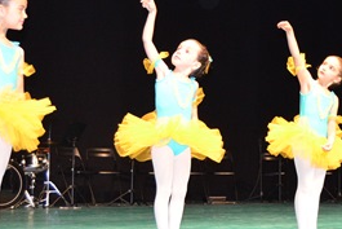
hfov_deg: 21.2
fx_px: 893
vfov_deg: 14.5
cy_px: 47
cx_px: 302
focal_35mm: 94
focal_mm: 26
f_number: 4
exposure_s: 1/60
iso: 3200
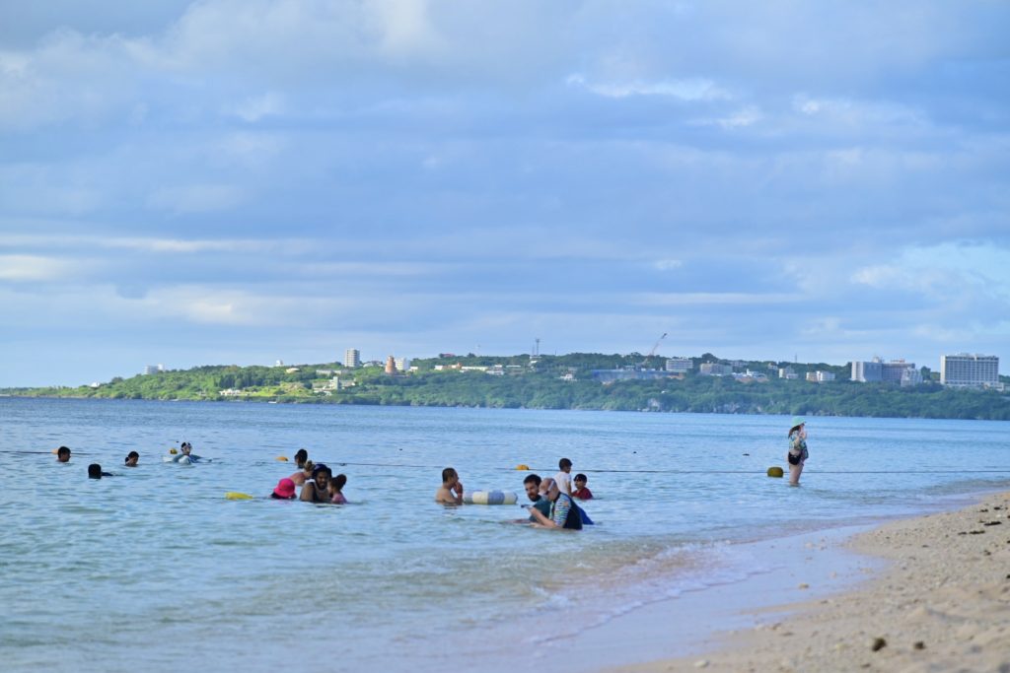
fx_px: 3367
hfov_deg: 17.1
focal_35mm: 120
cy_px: 336
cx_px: 505
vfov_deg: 11.4
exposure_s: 1/500
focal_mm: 120
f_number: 4
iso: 100
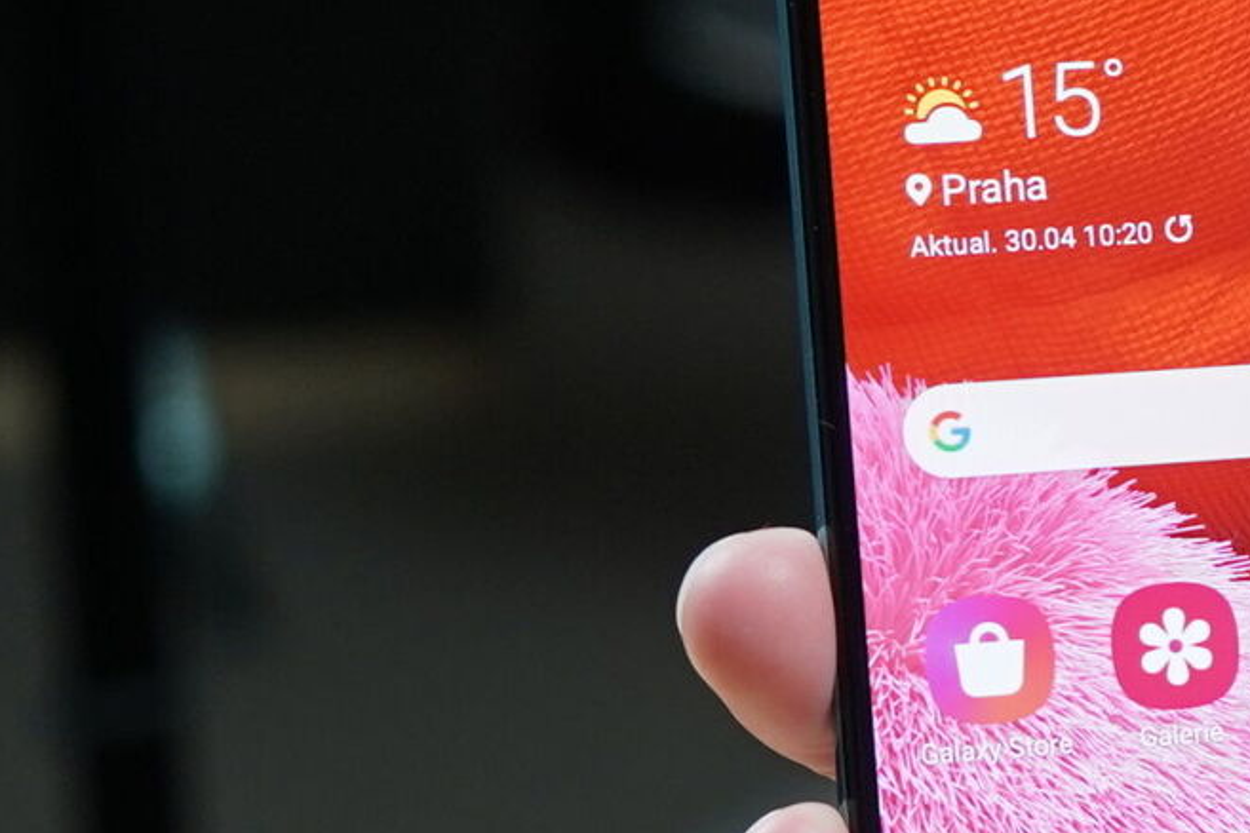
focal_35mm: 114
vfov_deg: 12.0
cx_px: 1261
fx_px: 3958
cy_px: 257
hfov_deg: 17.5
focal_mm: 39
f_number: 4
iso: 640
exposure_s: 1/125
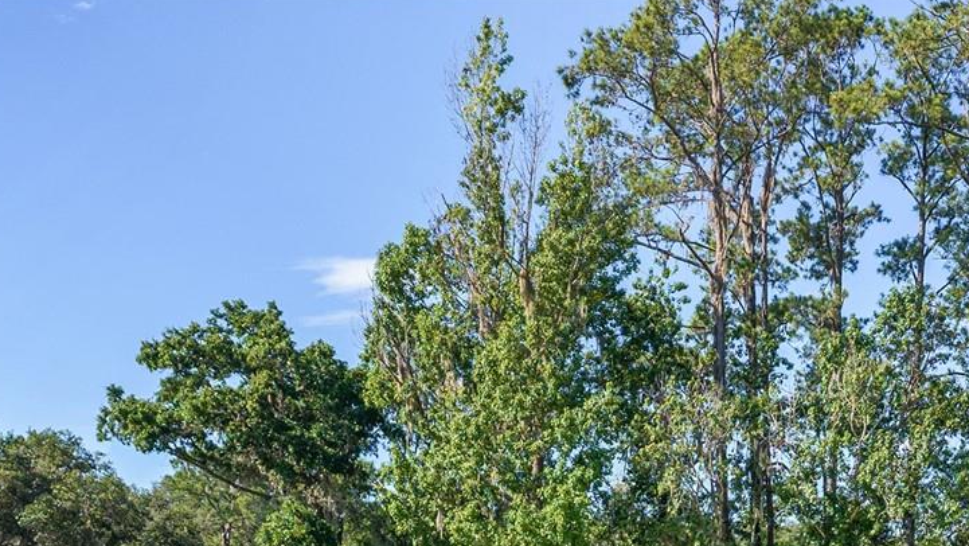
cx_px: 649
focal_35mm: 58
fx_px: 1491
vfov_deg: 18.5
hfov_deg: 35.6
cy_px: 800
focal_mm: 8.67
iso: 160
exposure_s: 1/2500
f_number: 1.8
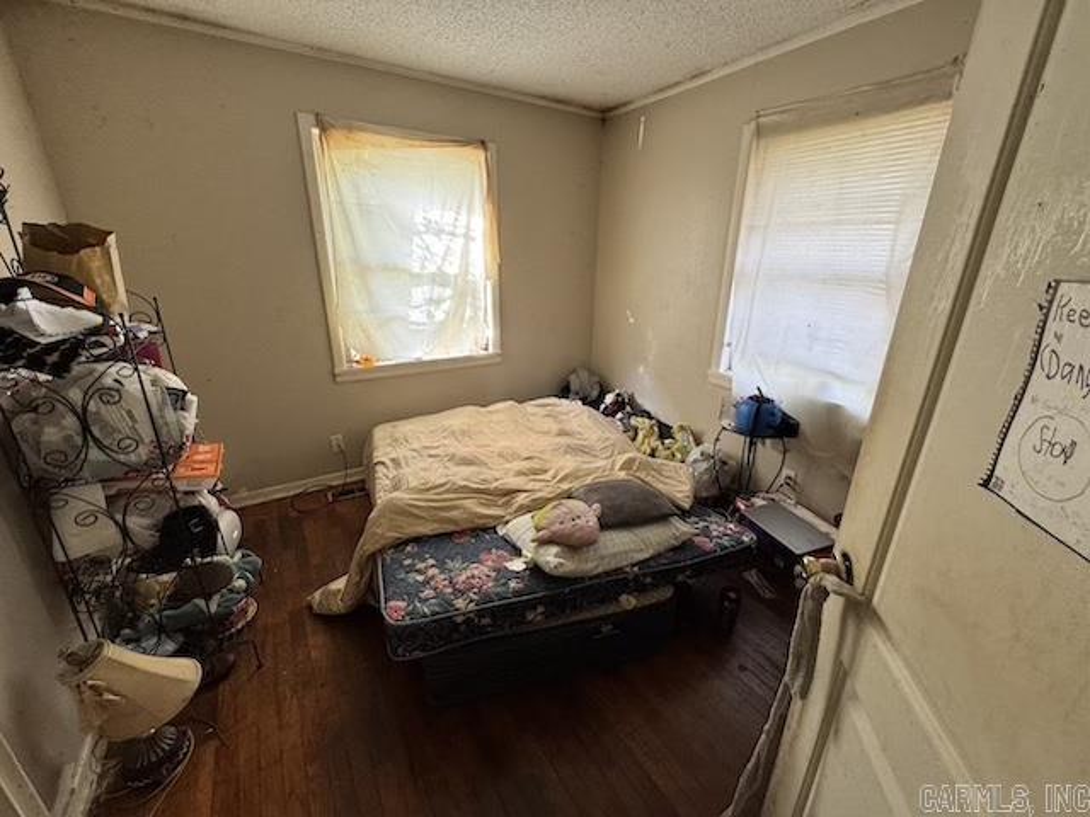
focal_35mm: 14
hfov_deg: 102.1
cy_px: 408
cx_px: 545
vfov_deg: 85.7
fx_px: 441
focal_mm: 2.22
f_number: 2.2
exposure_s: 1/99
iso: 200
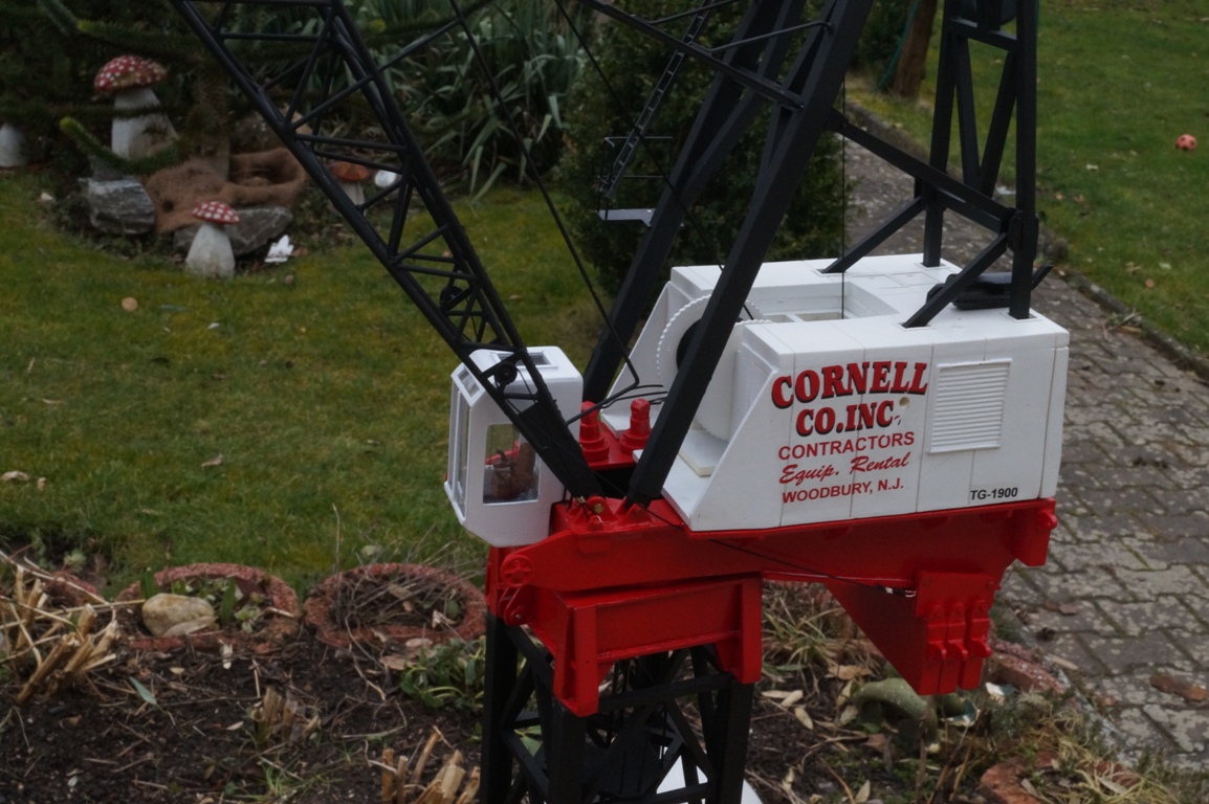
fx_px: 1510
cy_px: 402
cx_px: 604
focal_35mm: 45
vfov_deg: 29.8
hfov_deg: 43.6
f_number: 22
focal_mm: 30
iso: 1250
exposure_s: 1/60
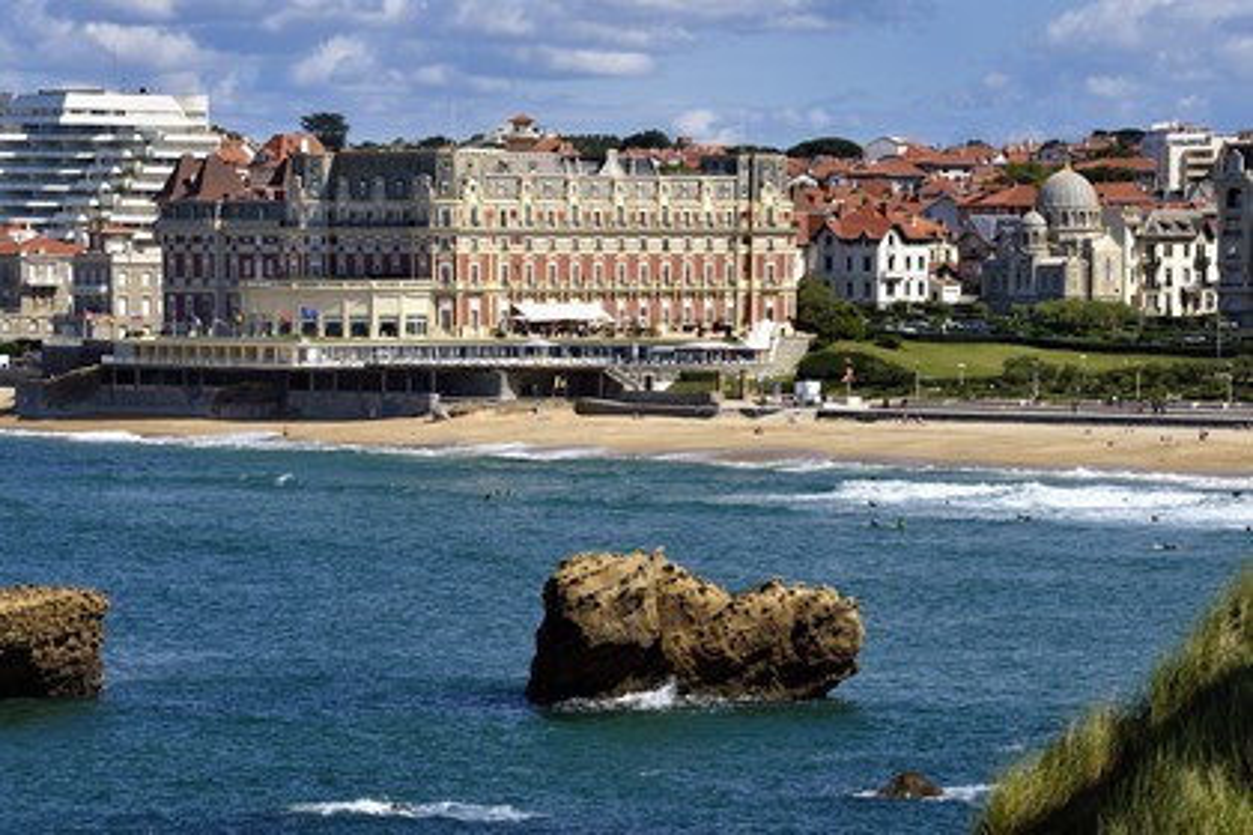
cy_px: 418
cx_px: 626
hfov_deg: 11.1
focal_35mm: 185
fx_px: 6439
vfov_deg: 7.4
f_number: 16
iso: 200
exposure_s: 1/250
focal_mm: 185
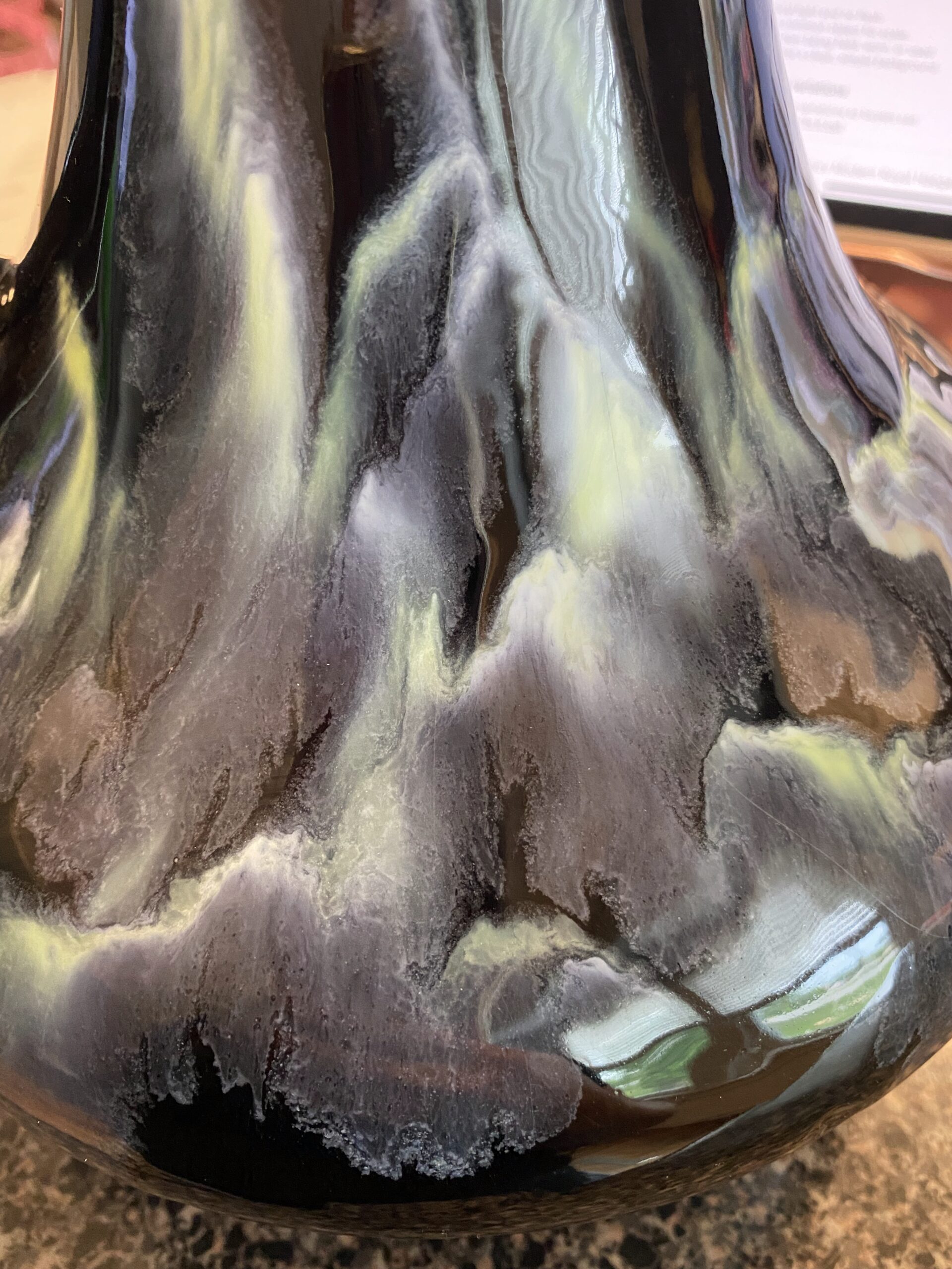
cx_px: 476
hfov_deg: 53.1
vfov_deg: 67.3
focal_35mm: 26
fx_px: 953
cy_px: 634
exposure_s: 1/60
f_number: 1.8
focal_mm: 4.25
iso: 500
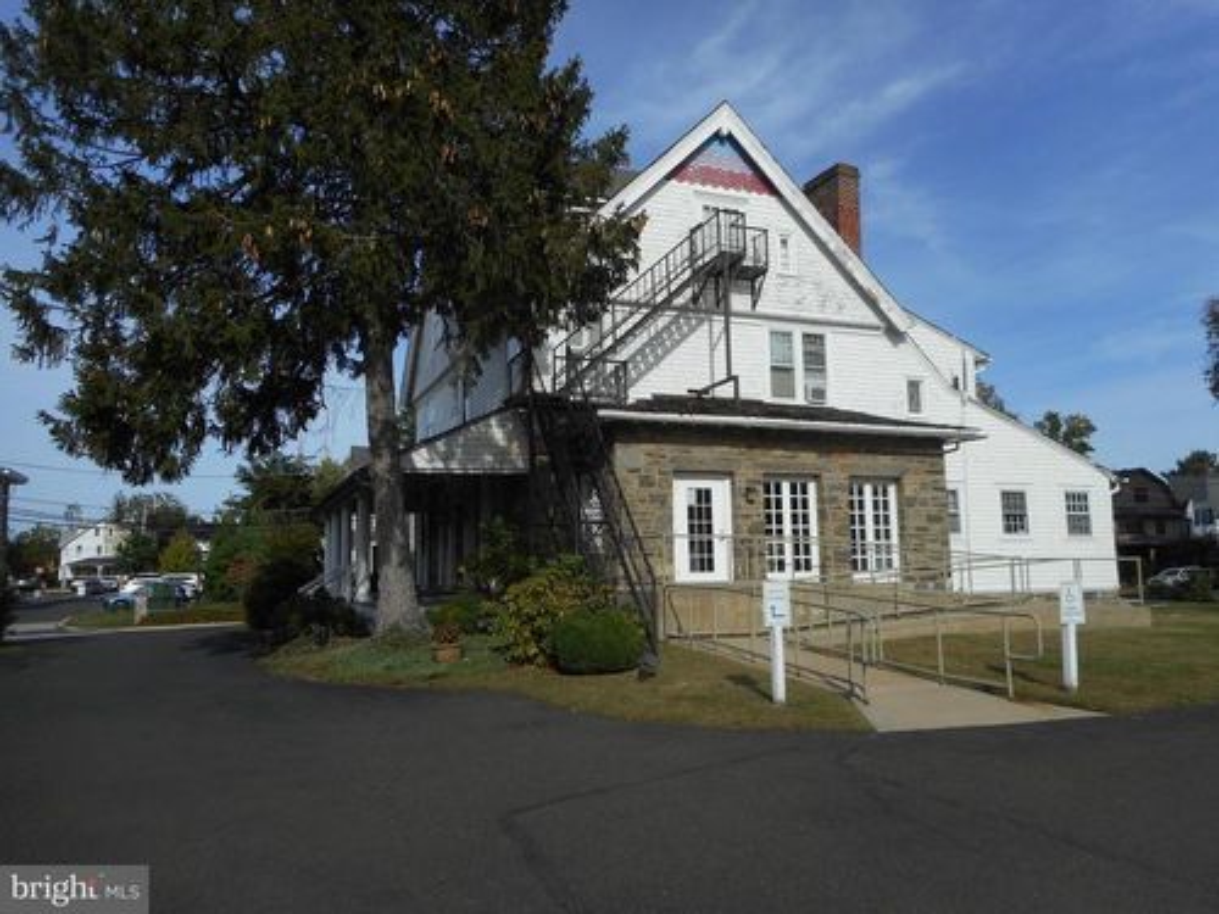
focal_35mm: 25
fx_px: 880
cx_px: 610
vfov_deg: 54.9
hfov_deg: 69.4
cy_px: 457
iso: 80
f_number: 3.7
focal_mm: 4.5
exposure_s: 1/1000
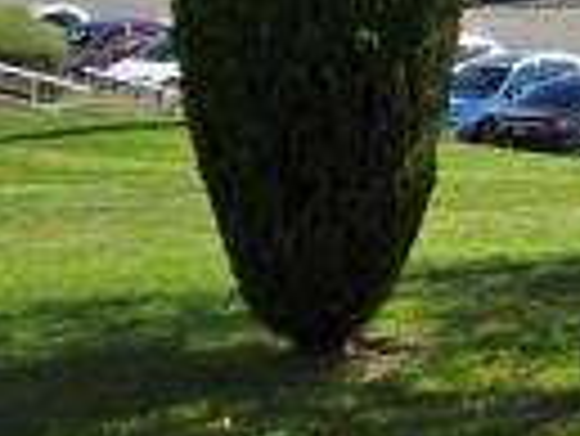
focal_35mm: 128
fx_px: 2147
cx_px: 890
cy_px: -274
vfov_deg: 11.0
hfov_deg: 14.3
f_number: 1.8
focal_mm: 5.4
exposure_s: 1/1192
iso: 25
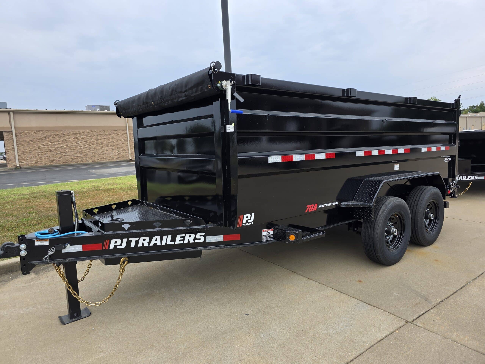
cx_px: 242
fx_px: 322
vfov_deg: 58.9
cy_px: 182
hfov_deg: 73.9
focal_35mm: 23
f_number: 1.7
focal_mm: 6.3
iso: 80
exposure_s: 1/1780
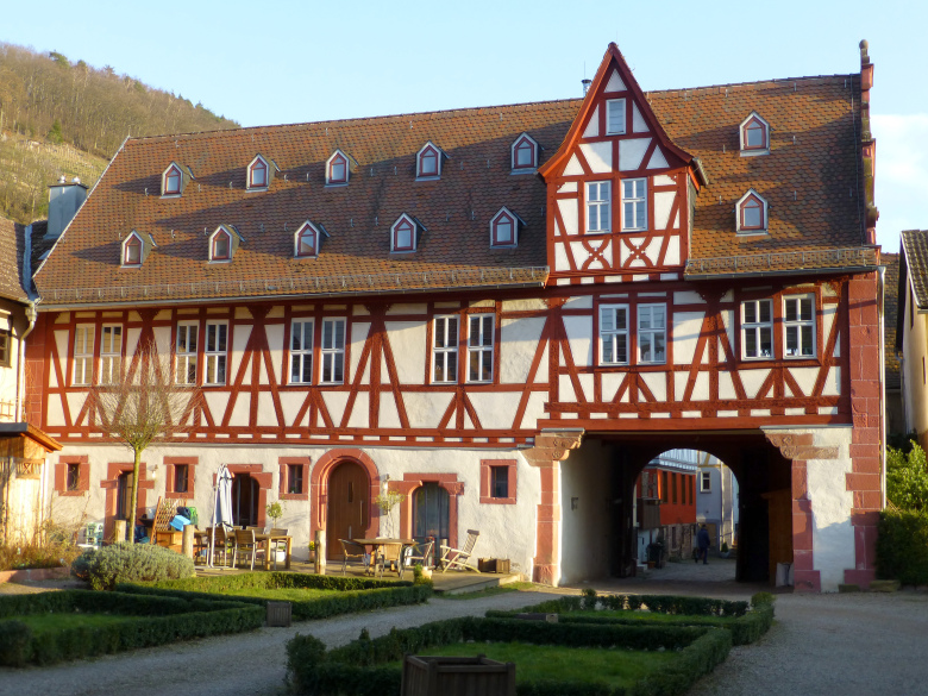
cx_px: 464
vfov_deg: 35.1
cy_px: 356
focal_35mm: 41
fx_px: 1099
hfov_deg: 45.8
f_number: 3.9
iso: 100
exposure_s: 1/160
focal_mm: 6.9
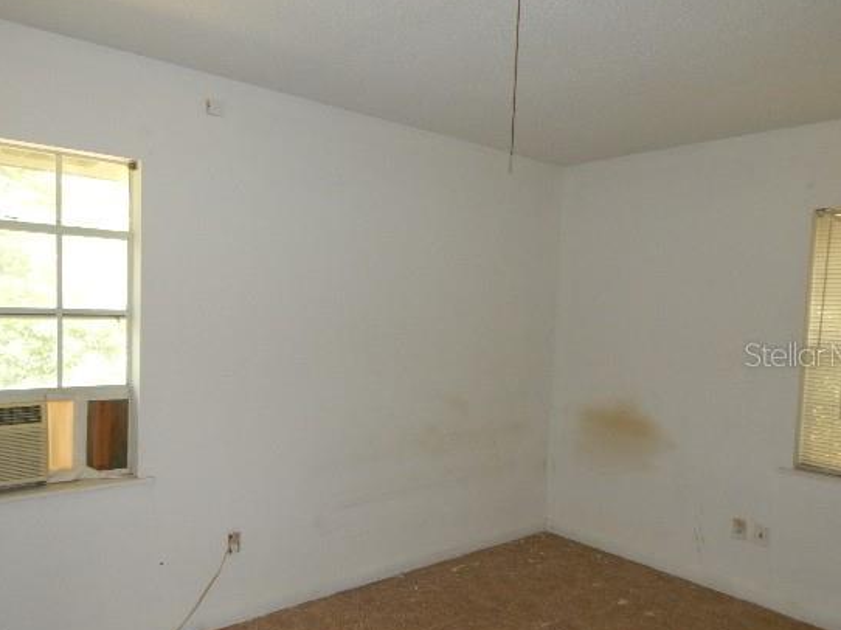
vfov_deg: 52.9
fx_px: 631
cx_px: 394
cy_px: 354
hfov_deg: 67.3
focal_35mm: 26
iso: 200
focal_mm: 4
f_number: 3
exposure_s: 1/30
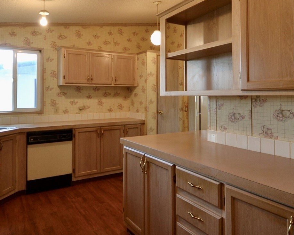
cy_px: 89
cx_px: 149
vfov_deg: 54.4
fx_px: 226
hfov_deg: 66.0
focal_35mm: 26
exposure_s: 1/50
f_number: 3.5
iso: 400
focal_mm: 10
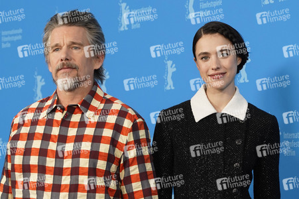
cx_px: 150
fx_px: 730
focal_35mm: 88
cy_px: 100
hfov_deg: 23.1
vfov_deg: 15.5
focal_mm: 88
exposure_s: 1/160
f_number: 5.6
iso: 2000
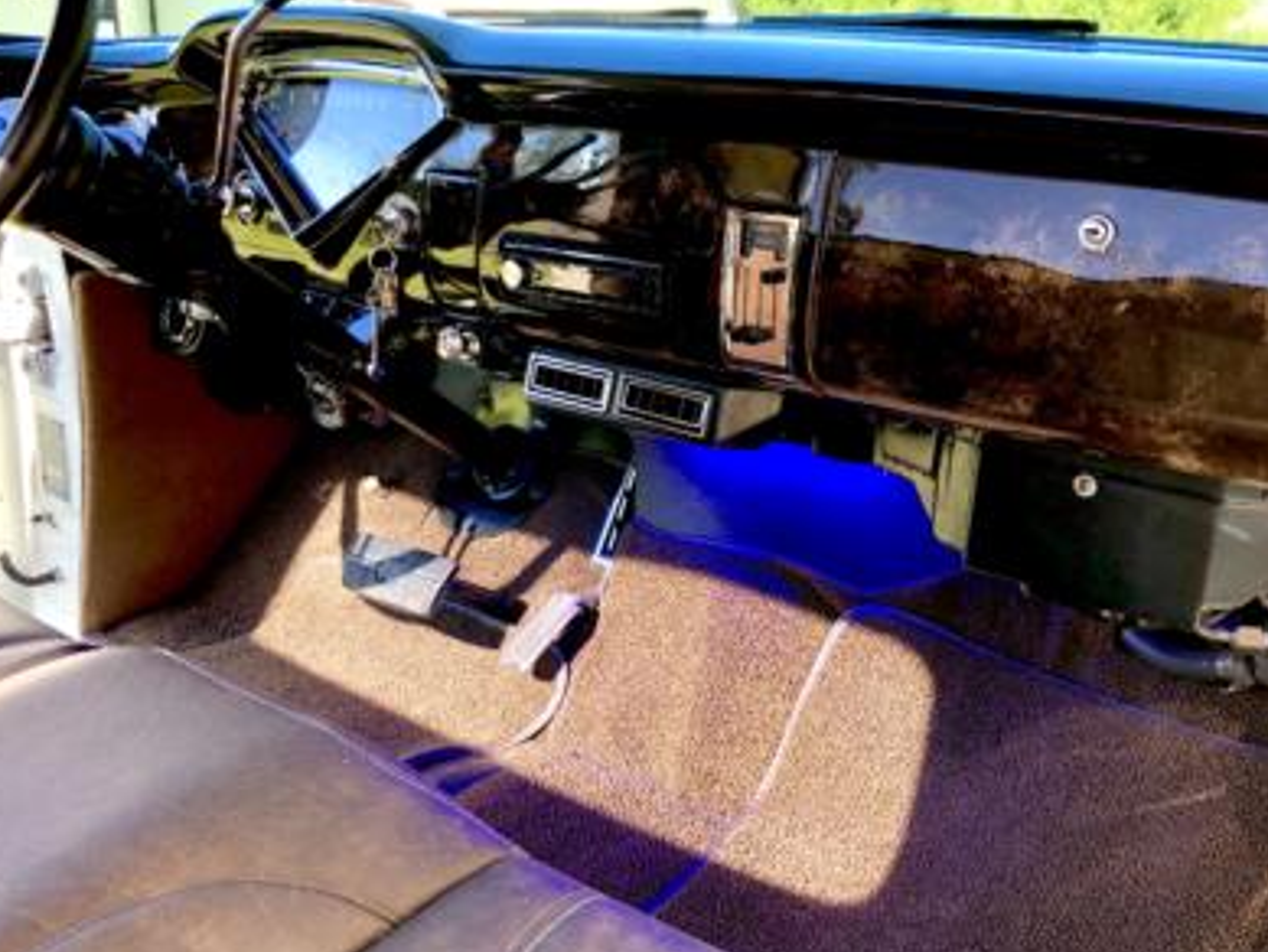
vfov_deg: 39.7
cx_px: 636
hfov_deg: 51.3
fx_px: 1319
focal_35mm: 36
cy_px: 487
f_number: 1.8
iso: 25
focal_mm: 4
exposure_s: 1/120
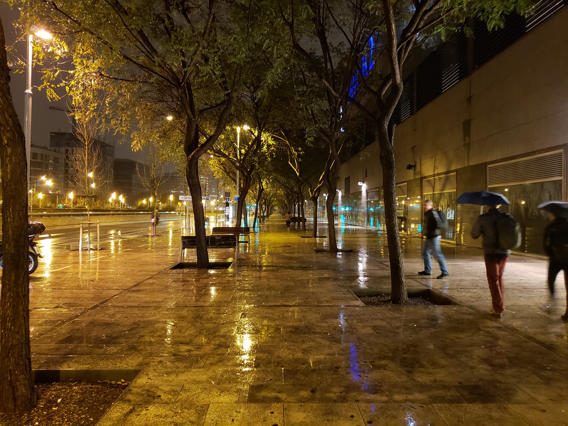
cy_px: 213
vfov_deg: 53.1
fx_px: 427
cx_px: 284
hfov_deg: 67.3
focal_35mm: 26
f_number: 1.5
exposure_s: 1/10
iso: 320
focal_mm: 4.3
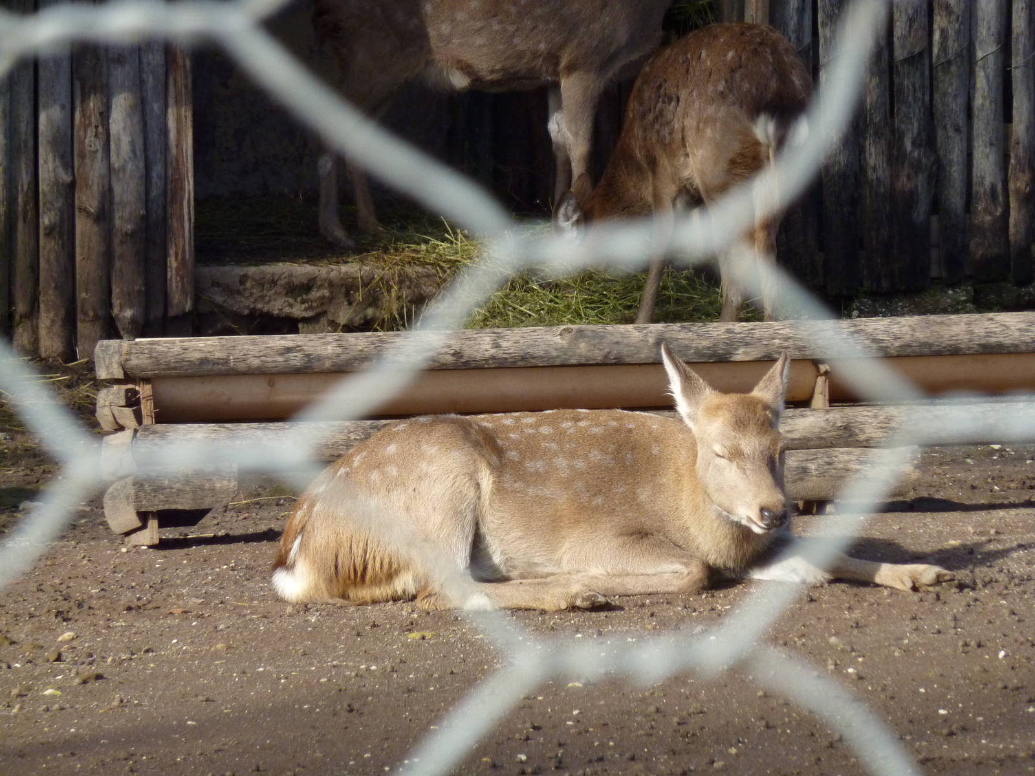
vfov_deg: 5.3
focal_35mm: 278
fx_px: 8312
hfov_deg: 7.1
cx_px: 518
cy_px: 388
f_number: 4.8
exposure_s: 1/1000
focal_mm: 45.7
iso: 320
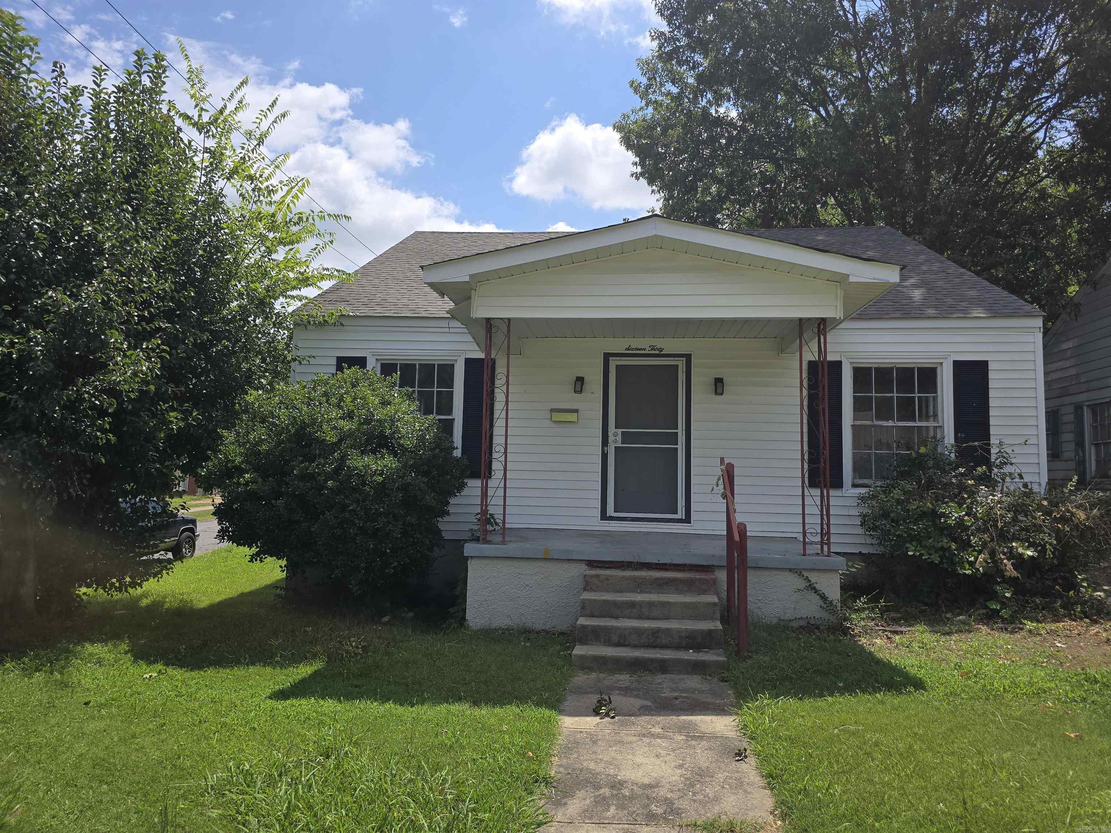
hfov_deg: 73.9
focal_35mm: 23
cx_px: 556
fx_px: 738
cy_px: 416
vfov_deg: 58.9
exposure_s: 1/883
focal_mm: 6.3
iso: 12
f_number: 1.7
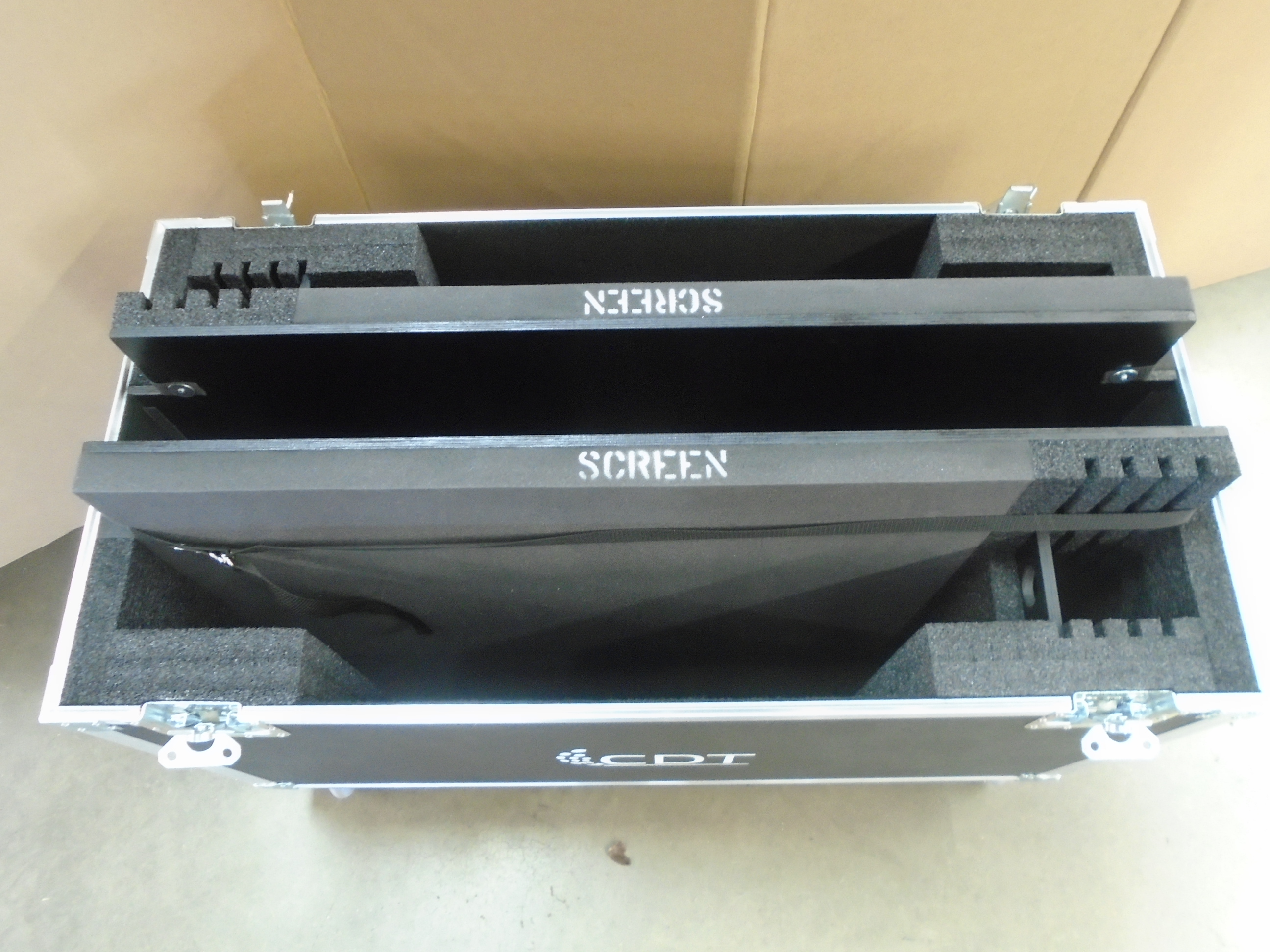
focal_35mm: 26
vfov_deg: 53.1
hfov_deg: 67.3
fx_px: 954
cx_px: 635
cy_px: 476
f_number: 3.2
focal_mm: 4.6
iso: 400
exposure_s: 1/5
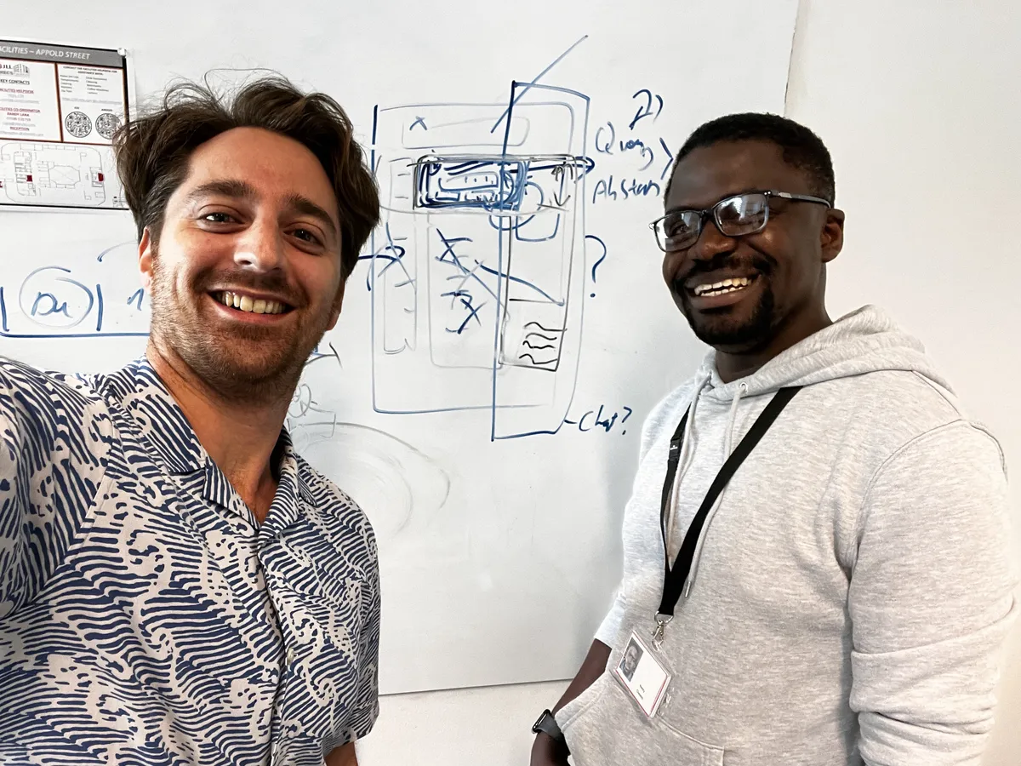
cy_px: 383
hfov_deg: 73.9
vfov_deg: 58.9
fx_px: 678
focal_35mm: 23
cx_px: 510
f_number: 2.2
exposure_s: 1/50
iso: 250
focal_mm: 2.71
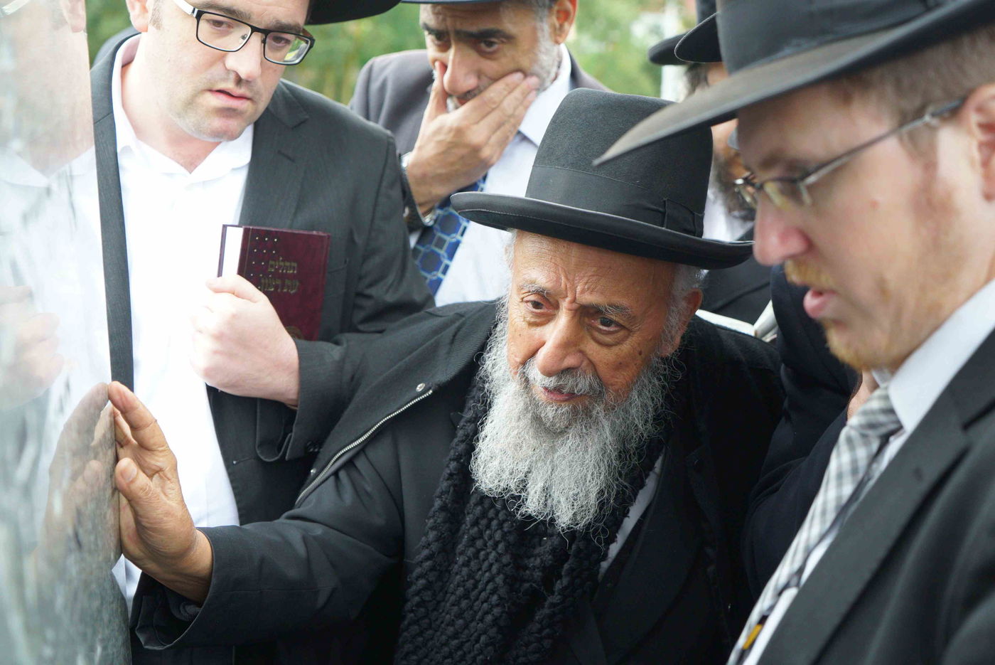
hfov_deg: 43.6
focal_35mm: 45
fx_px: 1244
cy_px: 332
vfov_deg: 29.9
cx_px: 498
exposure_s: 1/320
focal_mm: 45
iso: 2000
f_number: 4
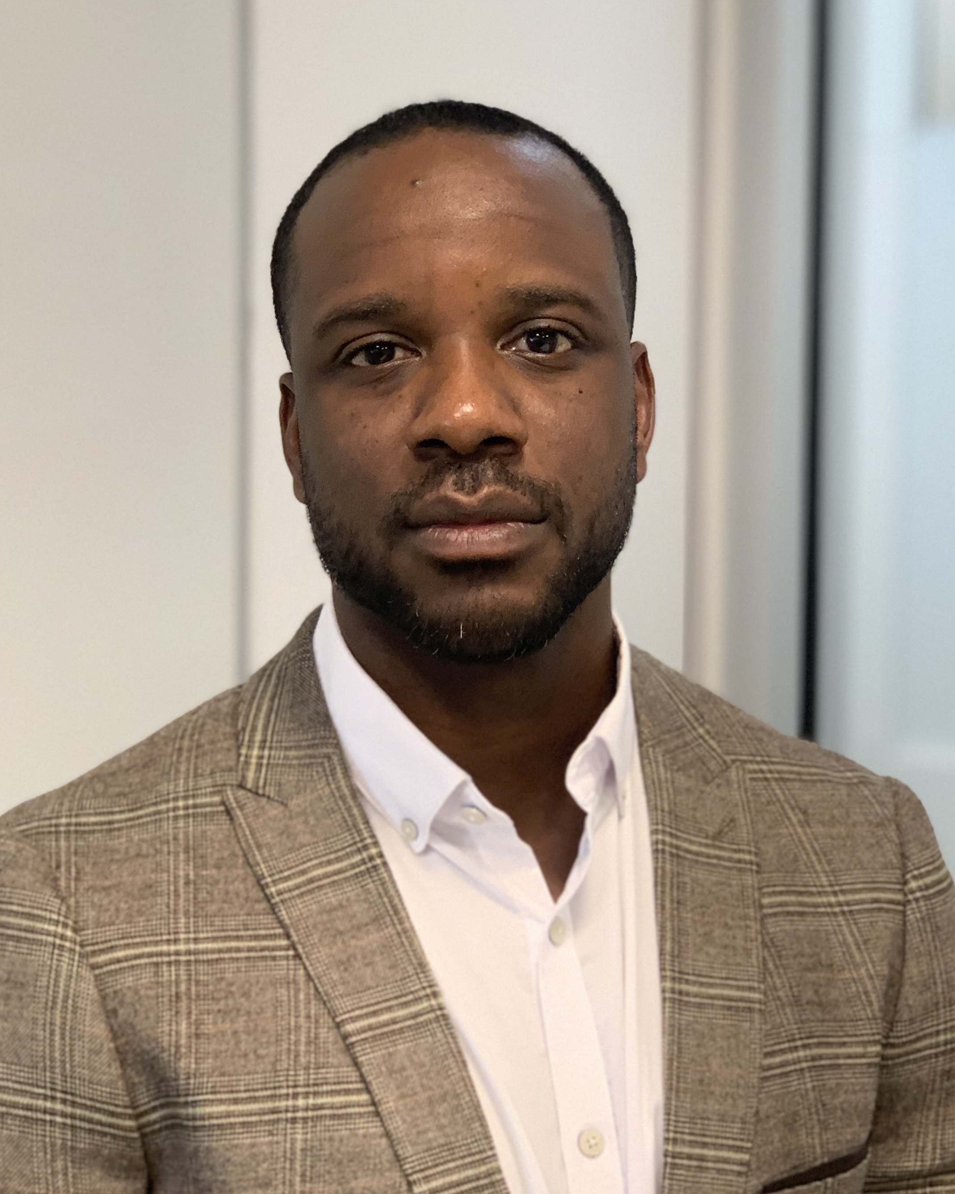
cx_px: 480
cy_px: 559
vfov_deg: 34.1
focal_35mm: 55
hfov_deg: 27.6
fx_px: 1943
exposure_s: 1/60
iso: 200
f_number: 2.4
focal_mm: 6
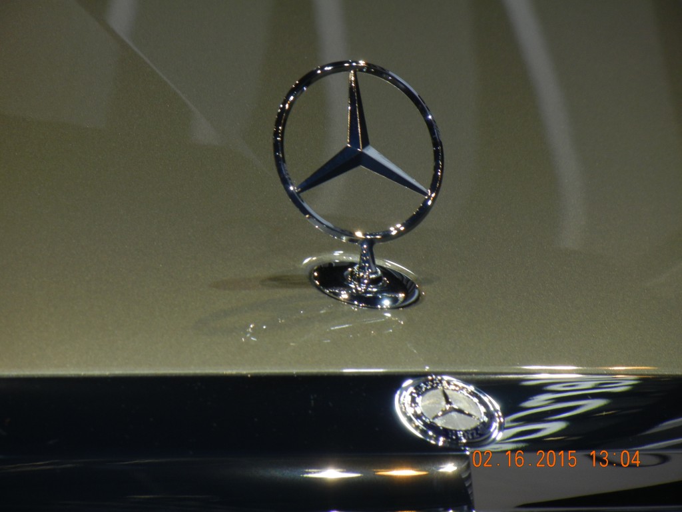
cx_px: 341
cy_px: 256
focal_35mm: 300
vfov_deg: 5.0
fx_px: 5911
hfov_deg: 6.6
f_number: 5.6
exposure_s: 1/60
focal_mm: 54
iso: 200
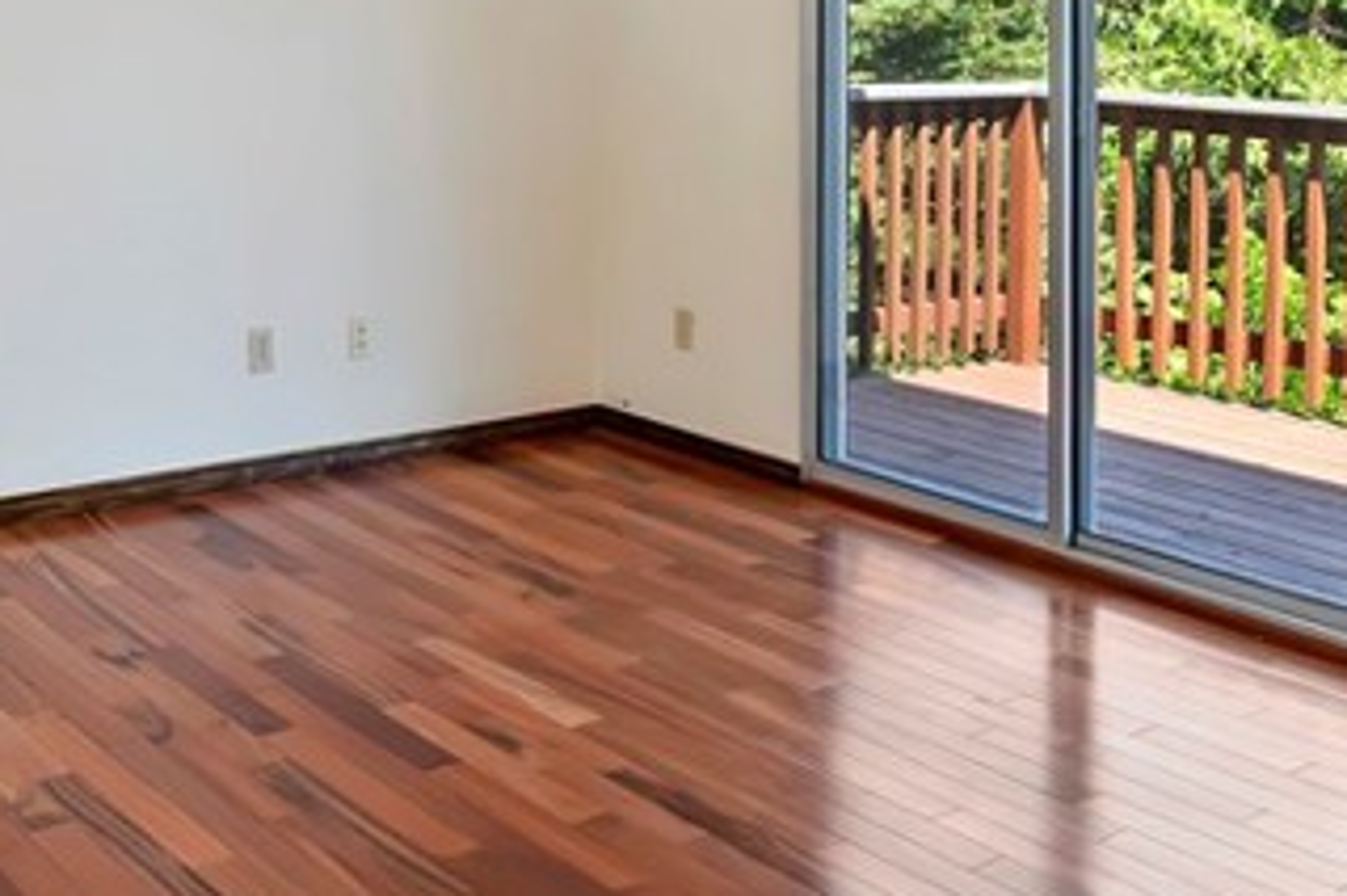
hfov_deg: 40.1
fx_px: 1795
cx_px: 354
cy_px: -36
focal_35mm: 48
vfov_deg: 26.3
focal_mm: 10
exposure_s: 1/30
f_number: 8
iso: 400
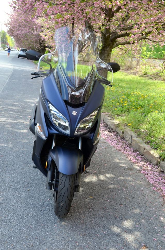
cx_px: 82
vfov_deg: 43.7
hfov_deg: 29.7
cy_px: 125
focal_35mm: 45
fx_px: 311
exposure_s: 1/125
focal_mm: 30
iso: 220
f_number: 5.6
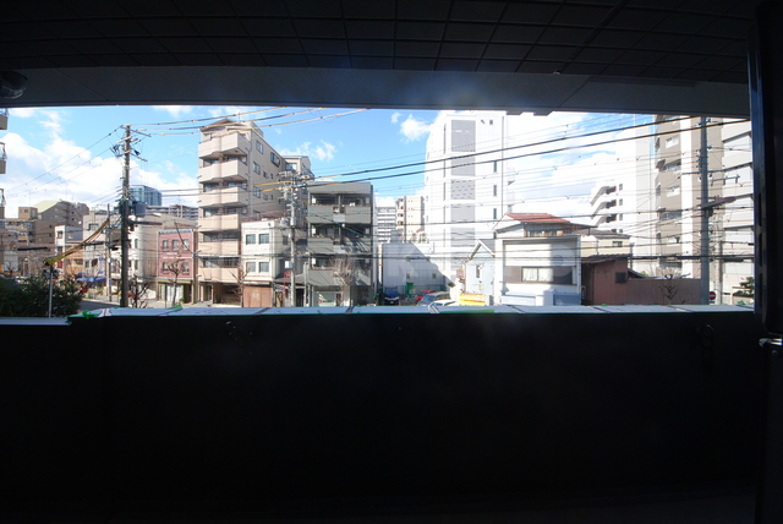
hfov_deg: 112.6
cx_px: 392
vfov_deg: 90.1
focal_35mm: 12
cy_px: 262
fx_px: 261
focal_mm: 8
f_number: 9
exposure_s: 1/160
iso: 200
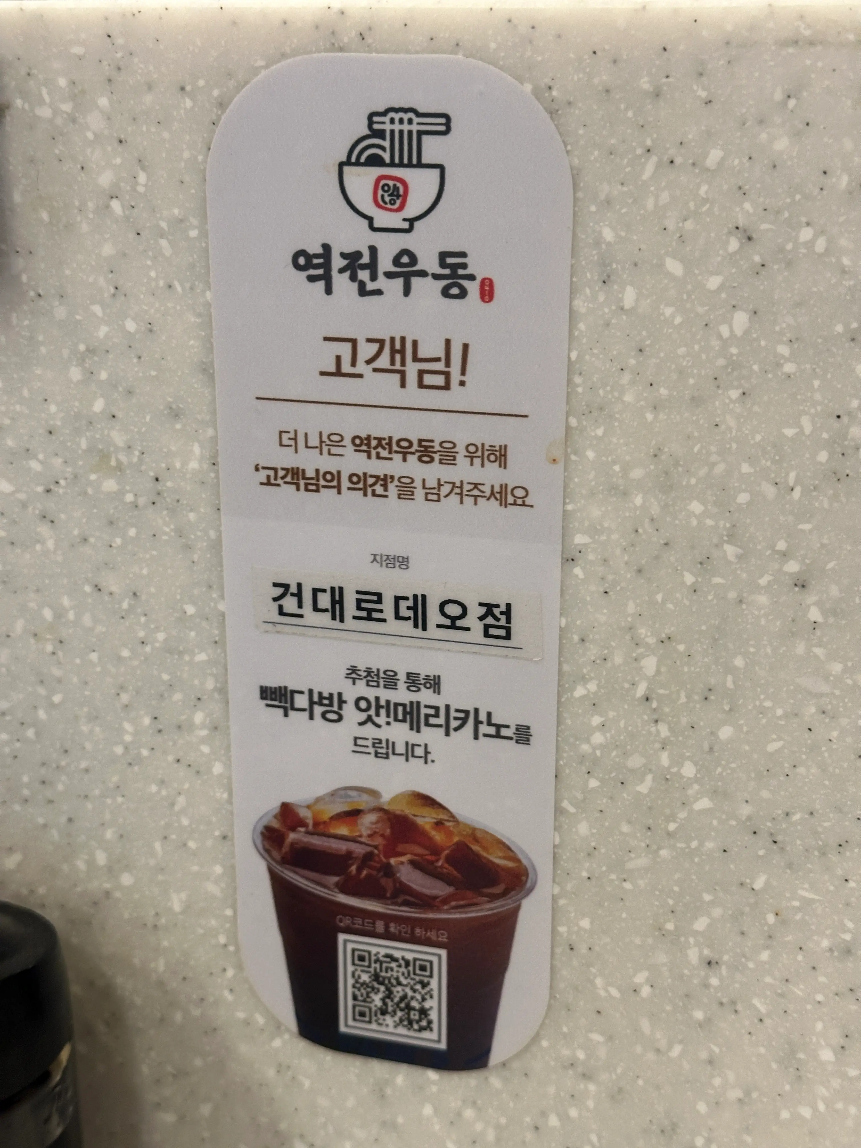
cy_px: 574
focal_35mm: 48
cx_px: 430
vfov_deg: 39.7
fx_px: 1592
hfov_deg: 30.3
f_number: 1.78
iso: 250
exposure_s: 1/60
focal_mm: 6.86
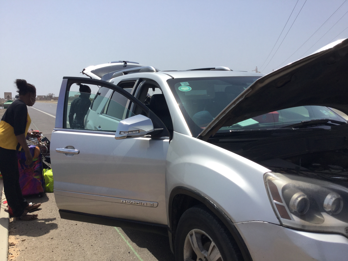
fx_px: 312
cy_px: 130
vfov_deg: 45.4
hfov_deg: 58.4
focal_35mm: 31
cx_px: 174
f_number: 2.4
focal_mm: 3.3
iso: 25
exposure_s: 1/1664
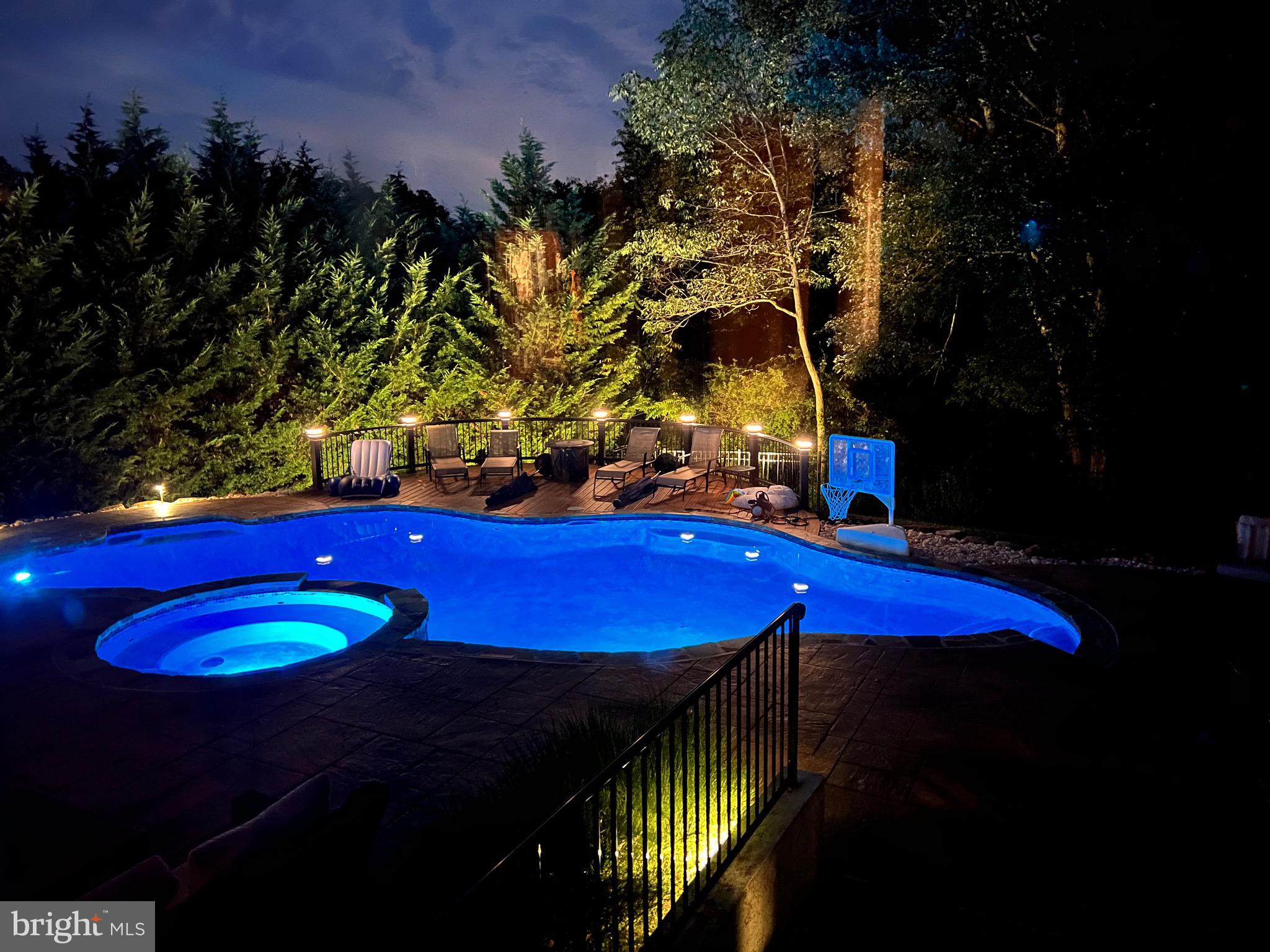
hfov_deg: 67.3
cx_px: 635
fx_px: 954
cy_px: 476
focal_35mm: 26
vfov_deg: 53.1
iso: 1250
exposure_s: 1/5
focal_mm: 5.7
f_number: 1.5
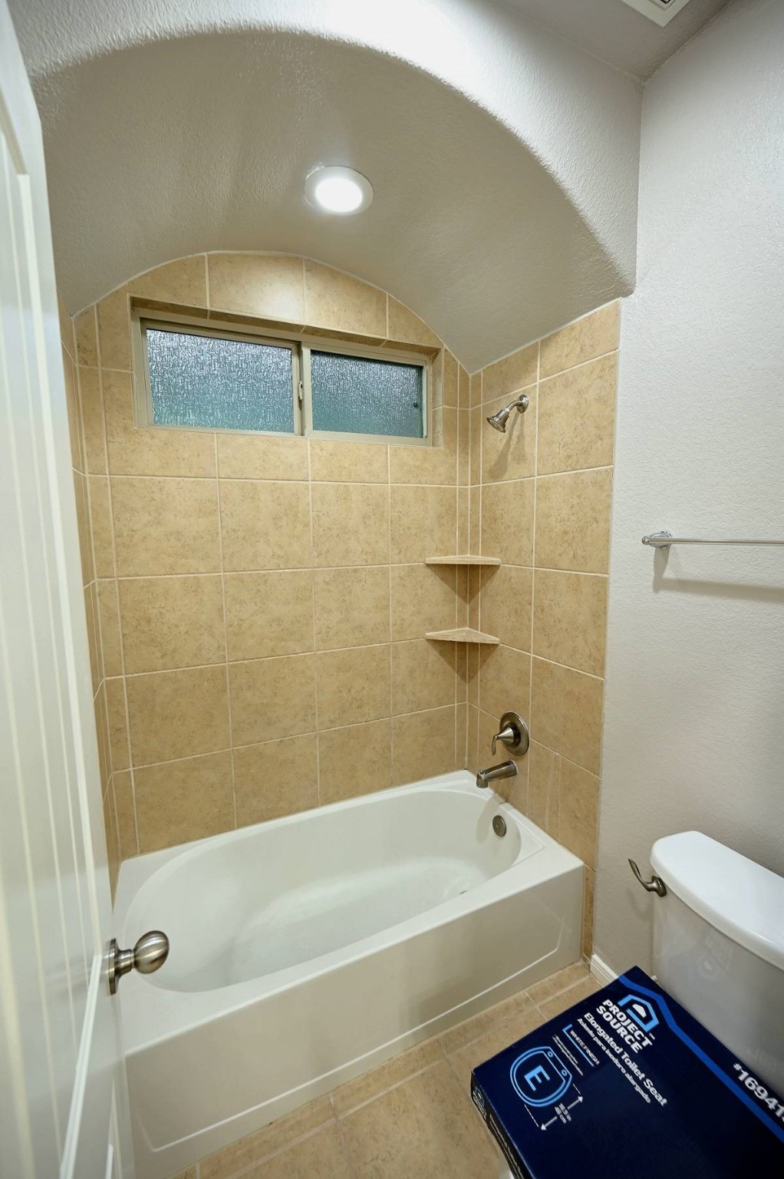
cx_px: 392
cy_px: 590
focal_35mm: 14
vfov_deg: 104.3
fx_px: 458
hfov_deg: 81.1
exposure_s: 1/15
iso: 400
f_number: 4
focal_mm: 14
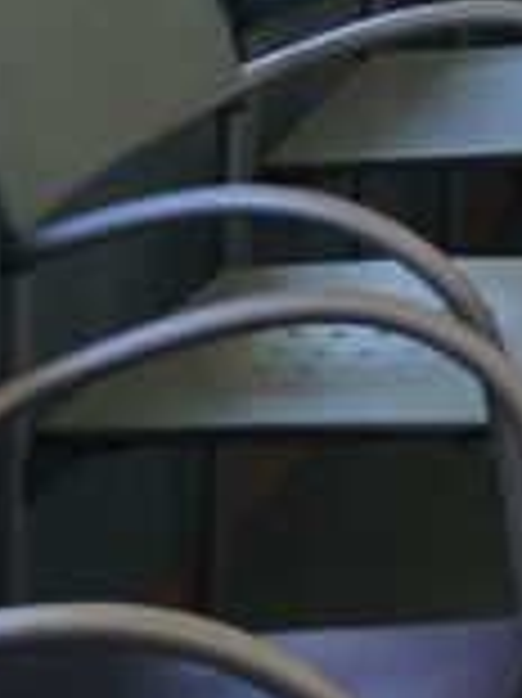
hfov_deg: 7.3
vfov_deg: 10.4
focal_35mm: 185
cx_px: 1476
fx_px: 3725
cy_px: -333
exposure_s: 1/24
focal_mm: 3.99
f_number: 1.8
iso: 40
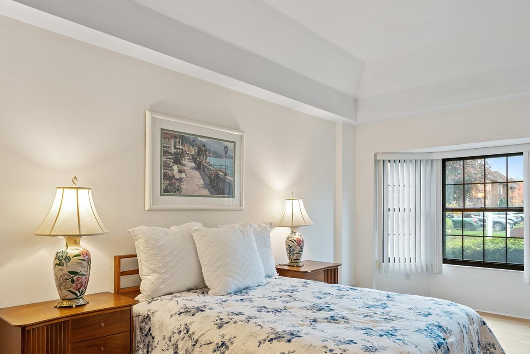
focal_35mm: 25
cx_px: 295
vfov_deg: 50.8
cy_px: 218
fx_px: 368
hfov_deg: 71.3
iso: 1000
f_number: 6.3
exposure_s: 1/10
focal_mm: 16
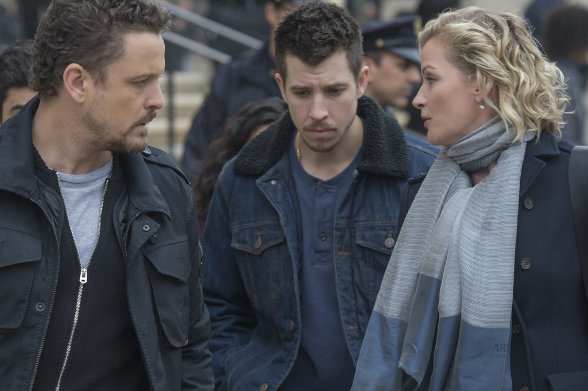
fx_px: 3984
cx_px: 102
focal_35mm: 244
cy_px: 265
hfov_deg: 8.4
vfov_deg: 5.6
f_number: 5
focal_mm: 122
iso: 320
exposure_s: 1/250
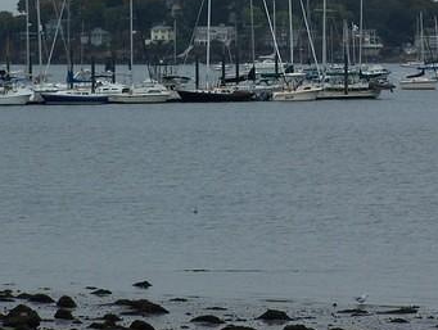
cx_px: 328
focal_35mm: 298
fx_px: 3777
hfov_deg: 6.6
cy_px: 71
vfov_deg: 5.0
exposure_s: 1/800
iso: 80
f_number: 3.2
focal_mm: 26.4
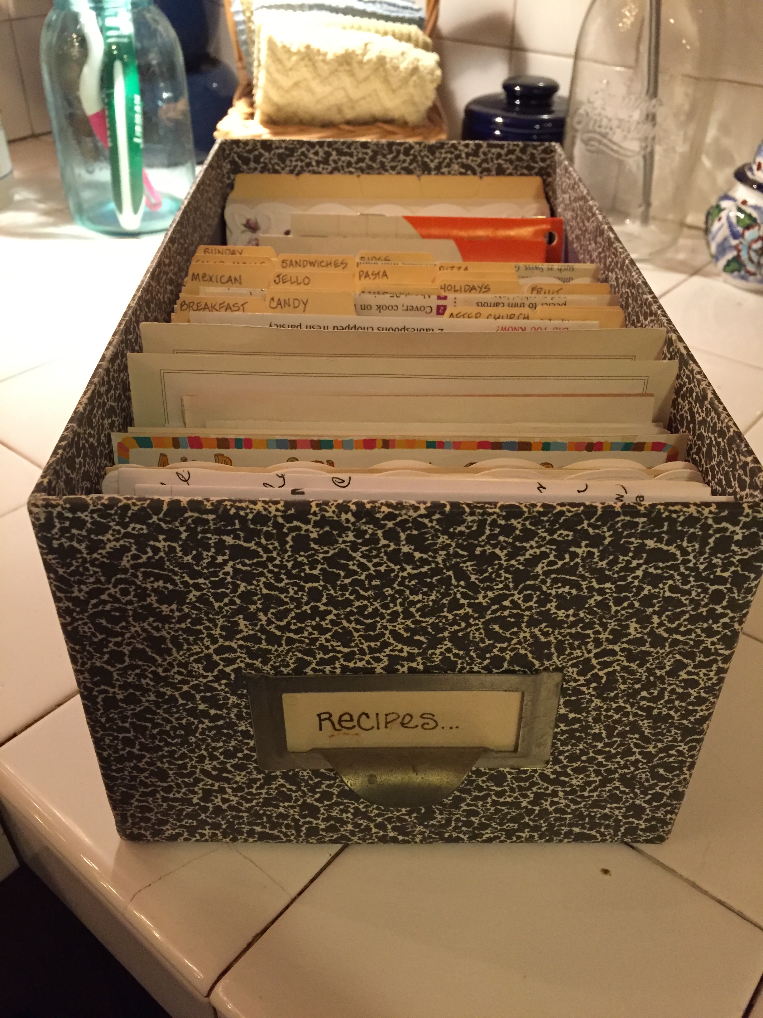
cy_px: 509
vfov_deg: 61.7
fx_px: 852
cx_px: 382
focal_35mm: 29
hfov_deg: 48.2
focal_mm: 4.15
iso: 250
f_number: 2.2
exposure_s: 1/30
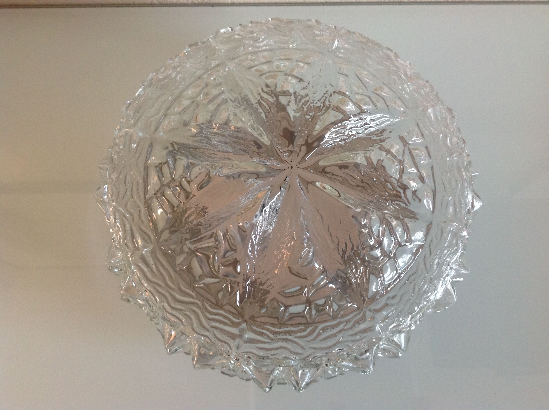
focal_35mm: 35
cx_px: 274
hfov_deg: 52.7
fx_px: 554
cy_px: 205
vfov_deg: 40.6
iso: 125
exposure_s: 1/17
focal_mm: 4.28
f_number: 2.4
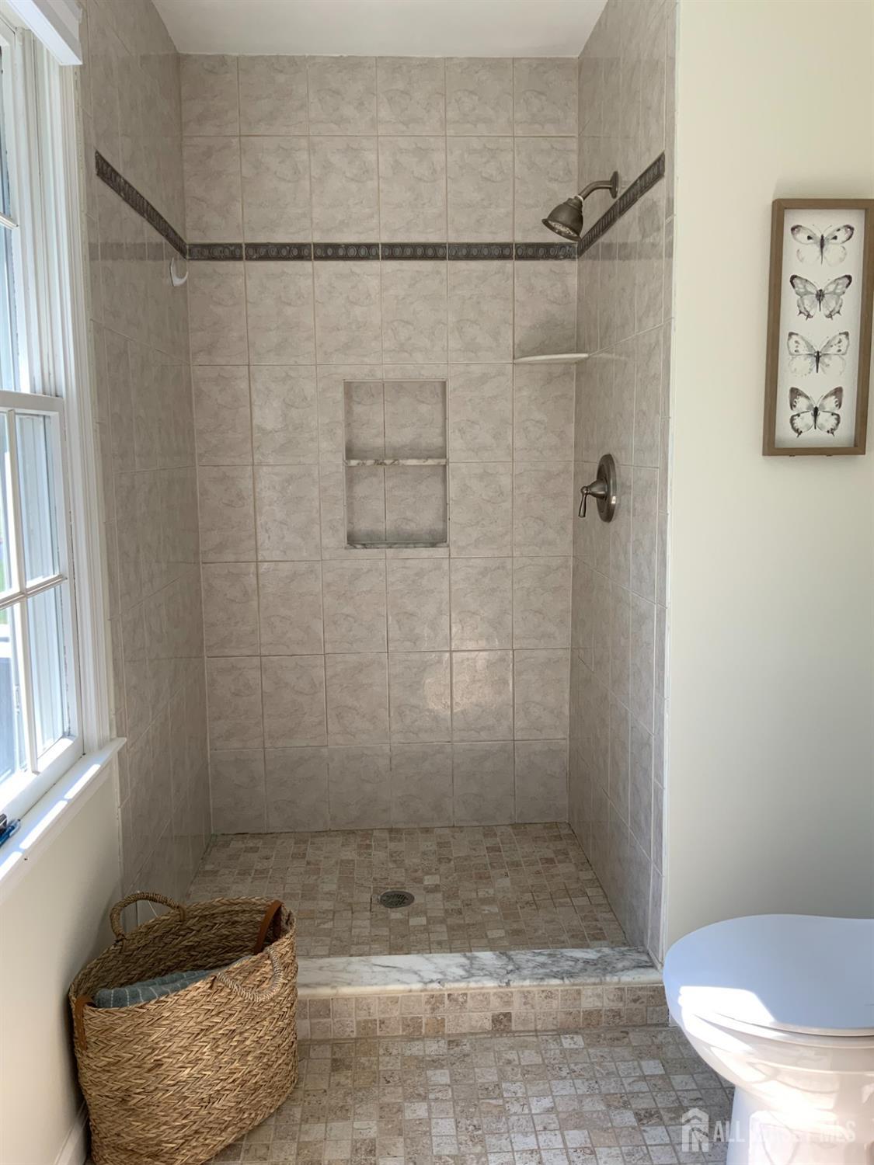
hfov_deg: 48.2
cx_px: 437
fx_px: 976
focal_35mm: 29
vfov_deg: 61.7
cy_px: 582
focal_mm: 3
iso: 32
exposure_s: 1/120
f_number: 1.8
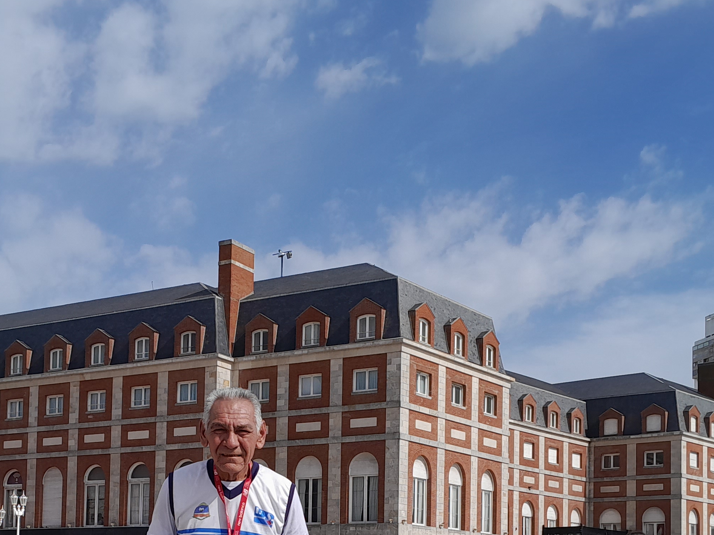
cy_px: 518
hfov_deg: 36.1
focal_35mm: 53
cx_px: 298
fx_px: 1093
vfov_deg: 26.3
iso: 40
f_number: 1.8
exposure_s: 1/968
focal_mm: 3.98
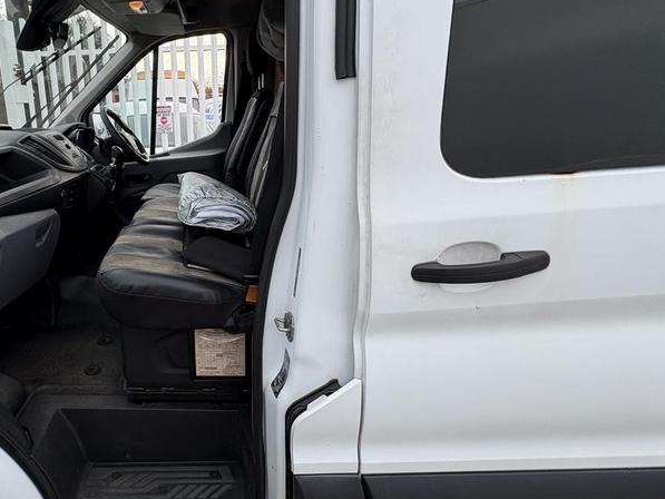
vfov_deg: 63.1
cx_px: 196
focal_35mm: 21
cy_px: 207
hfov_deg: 75.2
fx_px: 404
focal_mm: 2.22
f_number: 2.2
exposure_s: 1/325
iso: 40
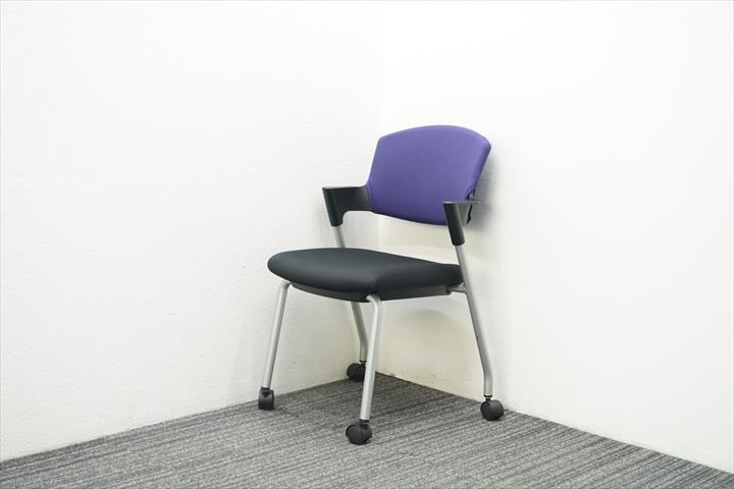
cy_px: 244
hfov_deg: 38.9
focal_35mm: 51
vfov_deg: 26.5
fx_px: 1040
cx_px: 367
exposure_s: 1/60
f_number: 5
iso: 800
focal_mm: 34
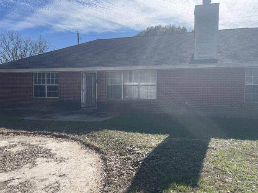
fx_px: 201
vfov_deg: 51.4
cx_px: 126
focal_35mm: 27
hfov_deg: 65.3
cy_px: 95
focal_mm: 4.2
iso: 32
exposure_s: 1/3861
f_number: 1.6
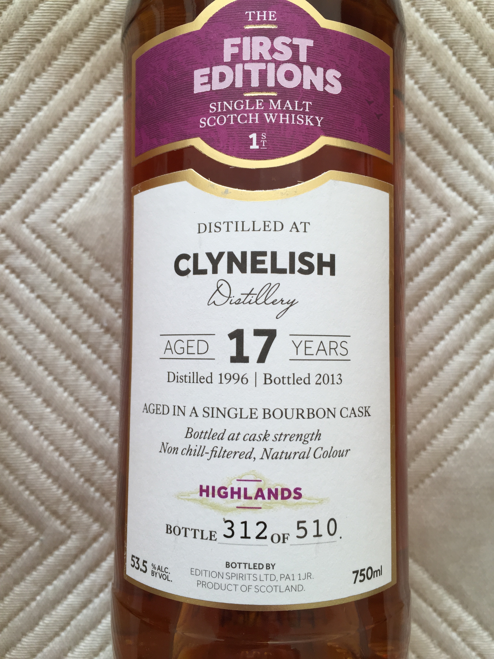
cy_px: 330
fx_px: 552
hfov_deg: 48.2
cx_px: 247
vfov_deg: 61.7
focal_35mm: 29
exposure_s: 1/120
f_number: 2.2
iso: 40
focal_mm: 4.15
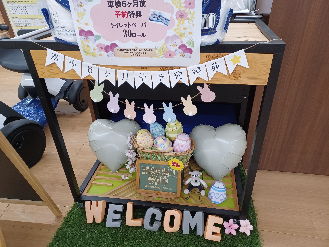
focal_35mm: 25
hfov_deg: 69.4
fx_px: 238
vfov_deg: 54.9
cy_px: 124
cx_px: 164
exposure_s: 1/50
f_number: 1.8
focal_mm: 4.6
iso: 320
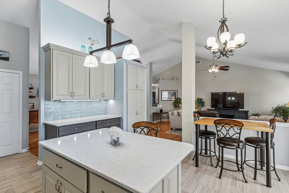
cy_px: 96
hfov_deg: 93.3
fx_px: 137
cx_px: 144
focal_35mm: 17
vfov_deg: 70.5
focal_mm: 17
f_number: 11
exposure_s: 1/20
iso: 200
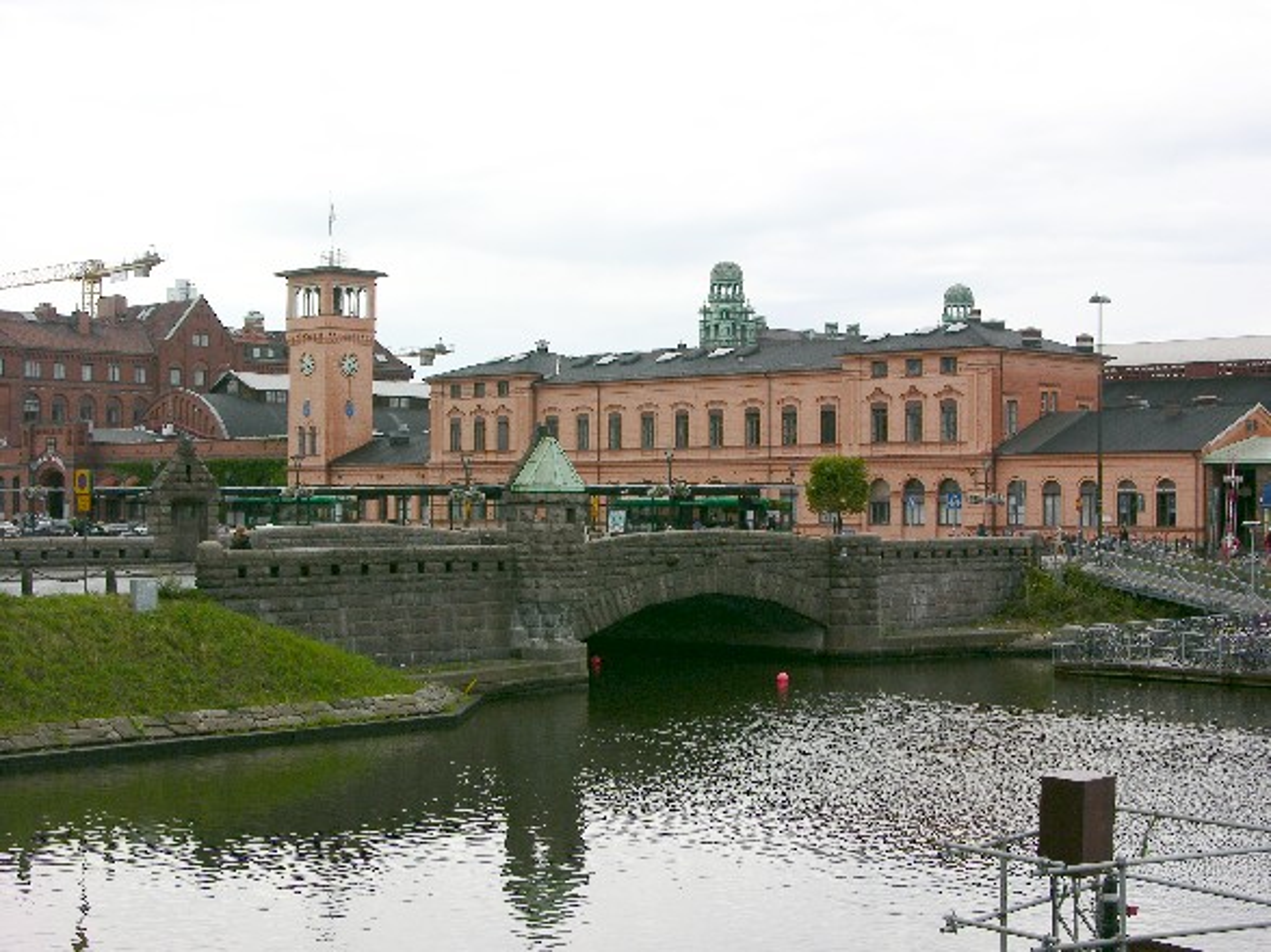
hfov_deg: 33.2
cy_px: 476
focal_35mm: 58
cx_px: 636
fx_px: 2129
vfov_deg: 25.2
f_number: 7
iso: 50
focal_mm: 14.7
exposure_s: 1/148
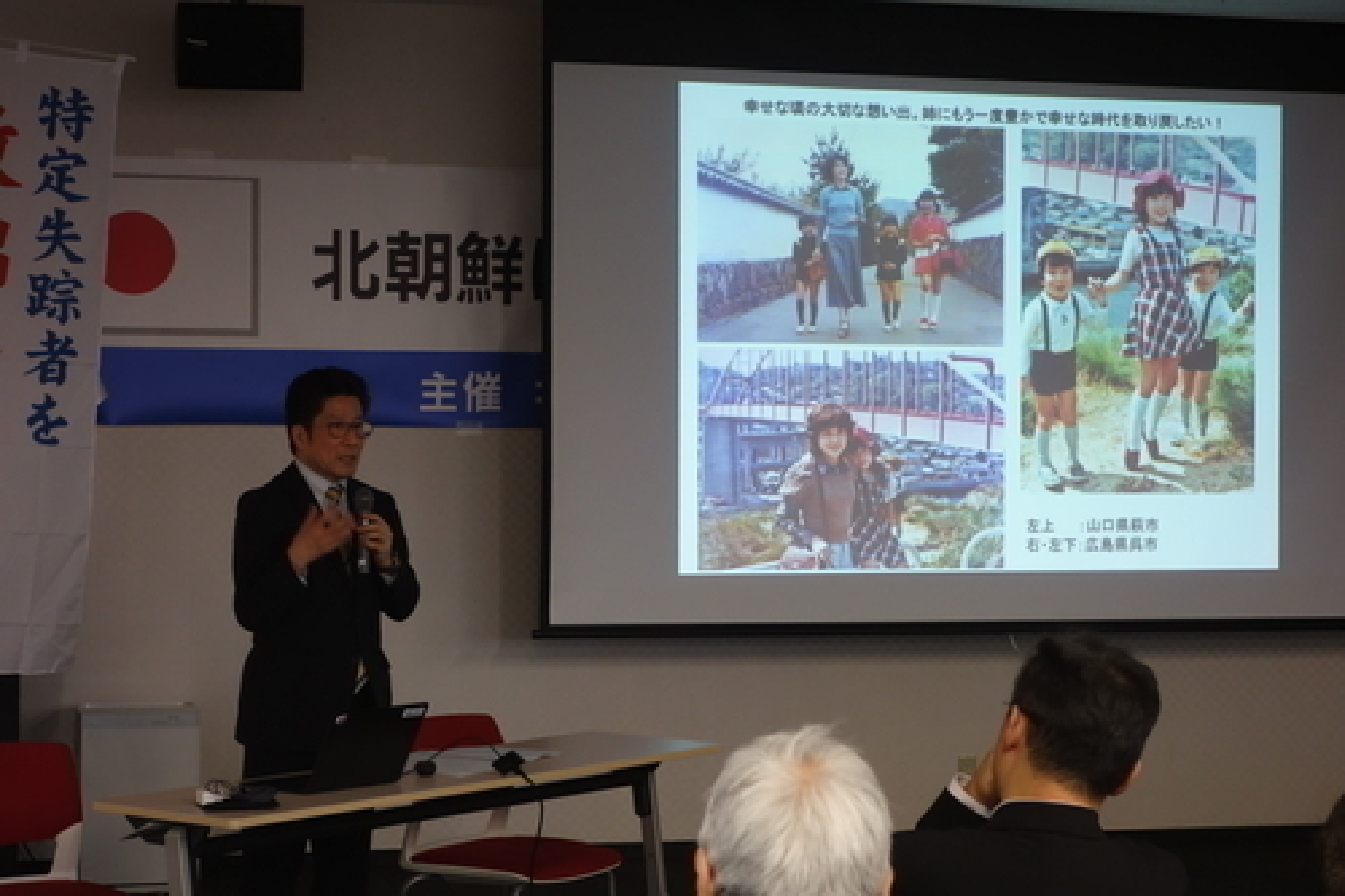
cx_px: 672
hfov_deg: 27.0
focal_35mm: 75
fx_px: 2801
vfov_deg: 18.2
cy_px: 448
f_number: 4
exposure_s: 1/80
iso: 640
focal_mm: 27.86
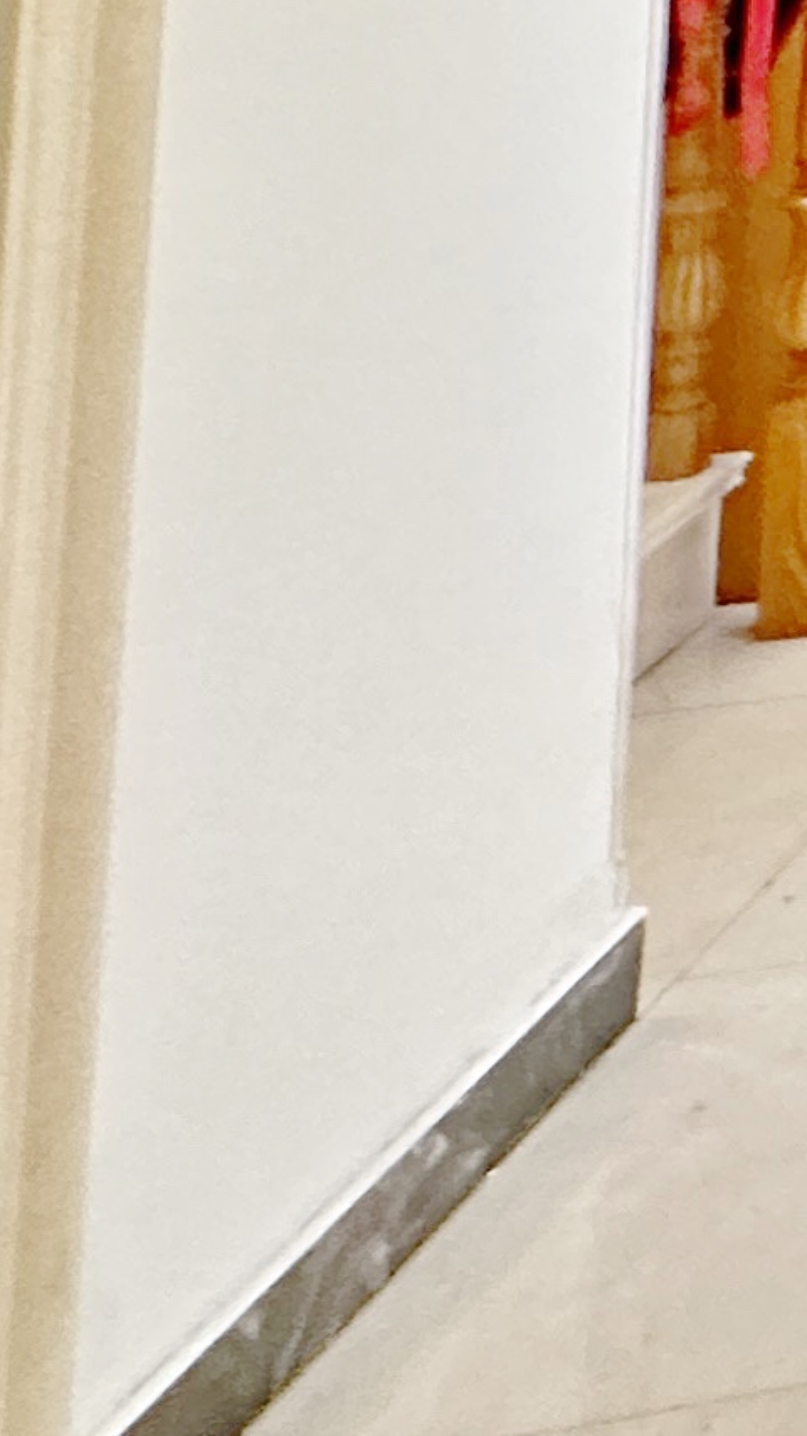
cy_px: -636
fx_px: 2741
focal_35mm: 72
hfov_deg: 8.4
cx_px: 3174
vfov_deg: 24.0
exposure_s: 1/50
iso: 320
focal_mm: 2.22
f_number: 2.2
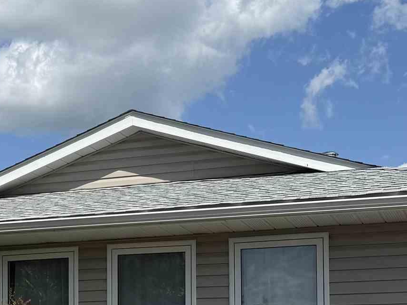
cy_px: 317
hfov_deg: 22.3
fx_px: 1011
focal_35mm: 86
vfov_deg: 16.7
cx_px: 54
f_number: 1.78
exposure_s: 1/6173
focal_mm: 6.76
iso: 80
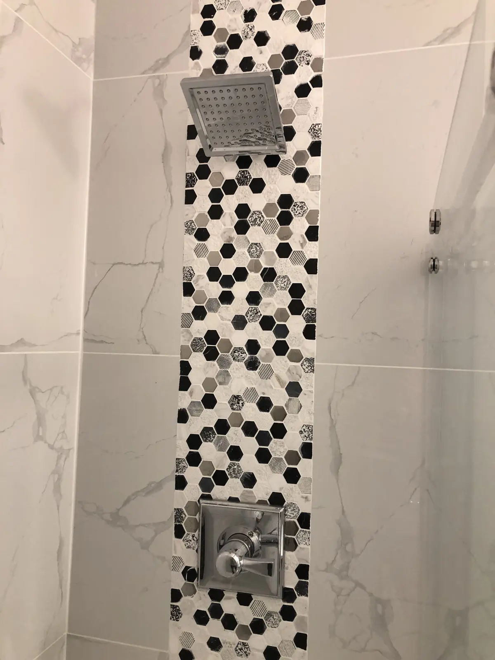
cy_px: 330
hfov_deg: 49.7
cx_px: 248
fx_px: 534
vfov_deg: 63.4
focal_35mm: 28
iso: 40
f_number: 1.8
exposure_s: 1/15
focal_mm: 4
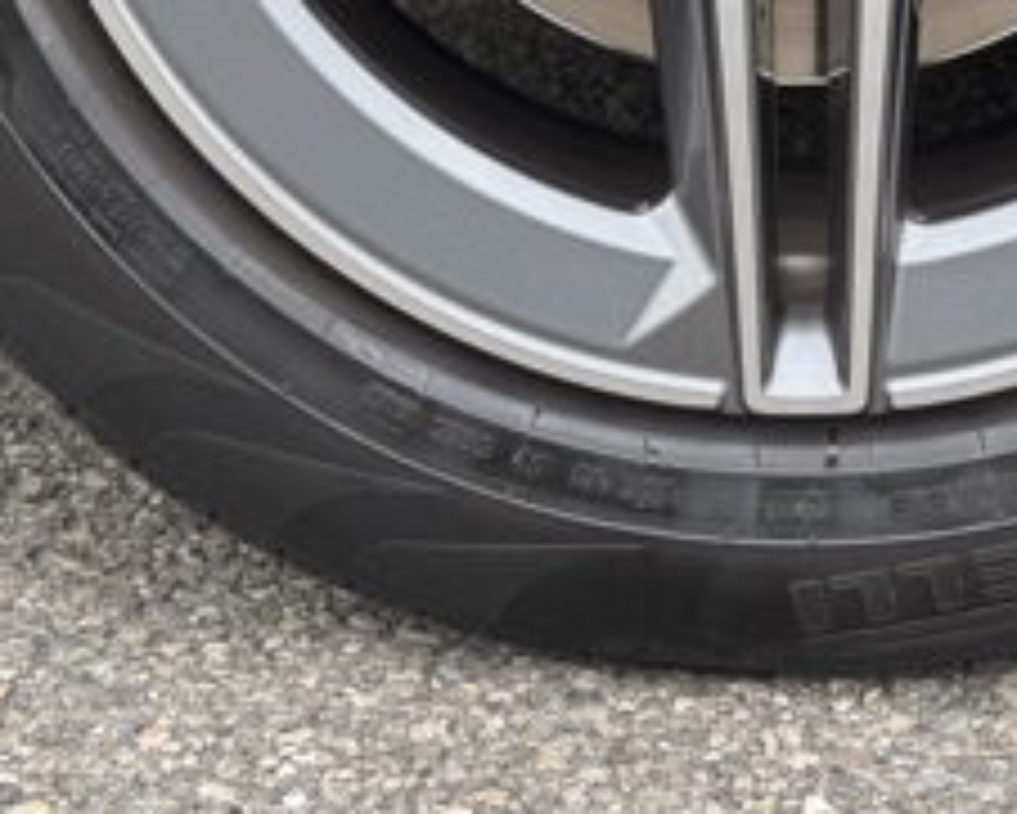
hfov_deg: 22.8
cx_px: 752
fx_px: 2499
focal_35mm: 83
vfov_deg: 16.6
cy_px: -450
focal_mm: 6.76
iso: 64
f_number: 1.78
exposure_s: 1/121
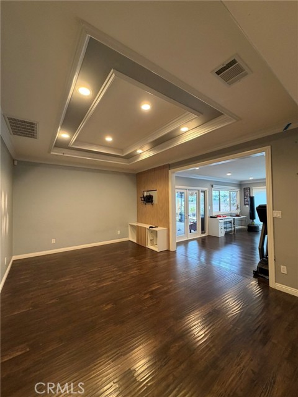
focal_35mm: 14
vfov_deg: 102.1
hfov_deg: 85.7
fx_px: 161
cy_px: 198
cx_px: 149
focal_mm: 2.22
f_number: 2.2
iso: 250
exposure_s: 1/60
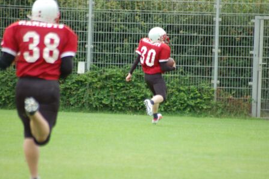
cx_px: 136
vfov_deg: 3.0
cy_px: 90
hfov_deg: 4.5
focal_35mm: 456
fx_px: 3406
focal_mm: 300
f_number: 5.6
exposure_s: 1/500
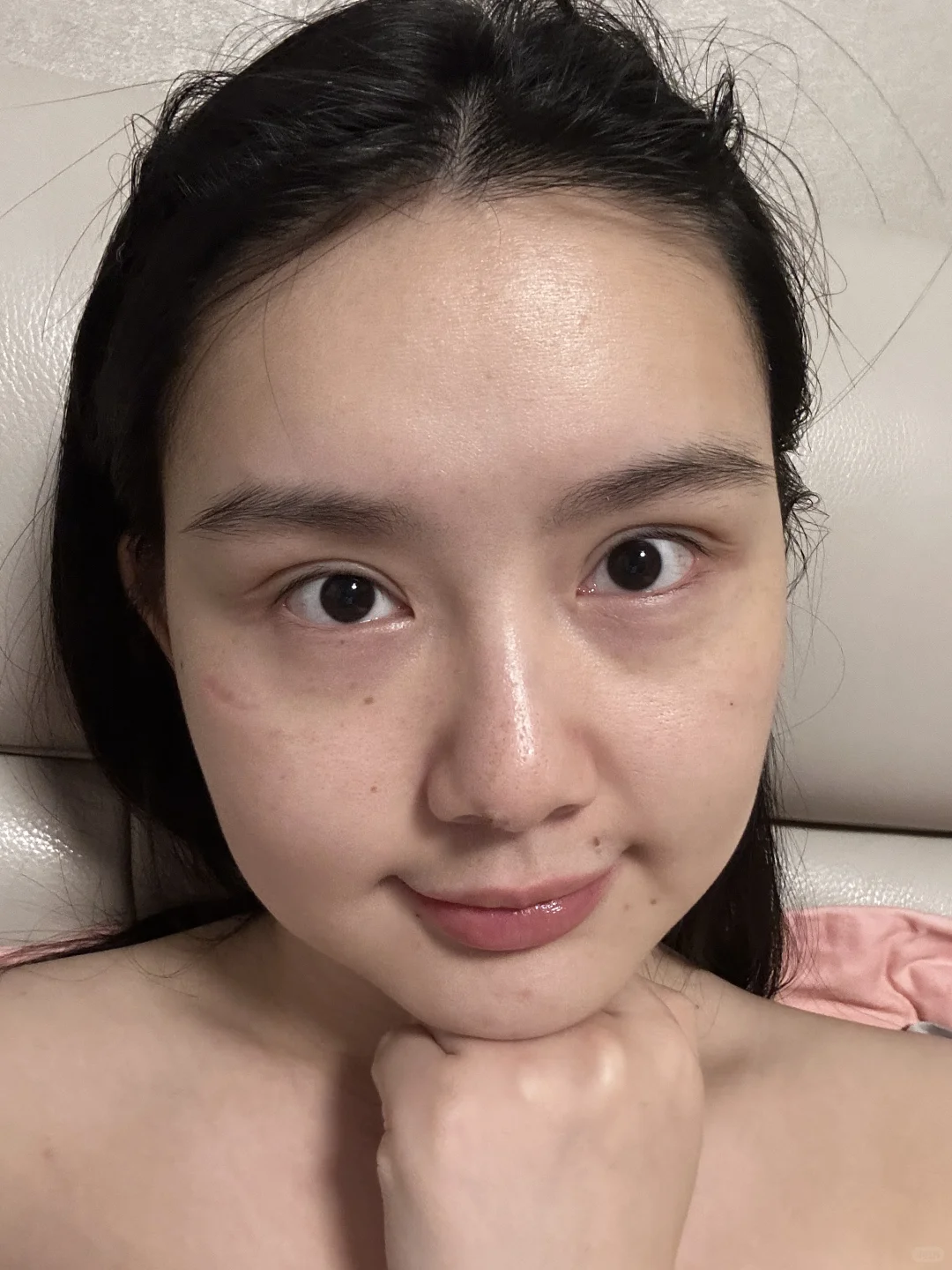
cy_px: 635
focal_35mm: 30
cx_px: 476
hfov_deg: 46.8
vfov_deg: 60.0
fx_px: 1100
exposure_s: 1/35
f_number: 1.9
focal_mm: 2.69
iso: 400
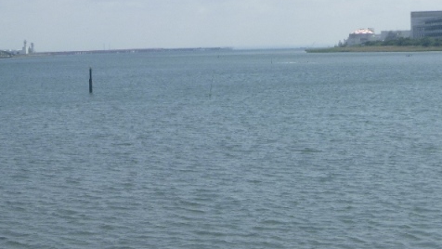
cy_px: 159
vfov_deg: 12.6
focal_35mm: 96
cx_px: 141
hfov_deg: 22.1
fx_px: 1125
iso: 100
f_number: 4.6
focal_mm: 7.3
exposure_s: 1/500
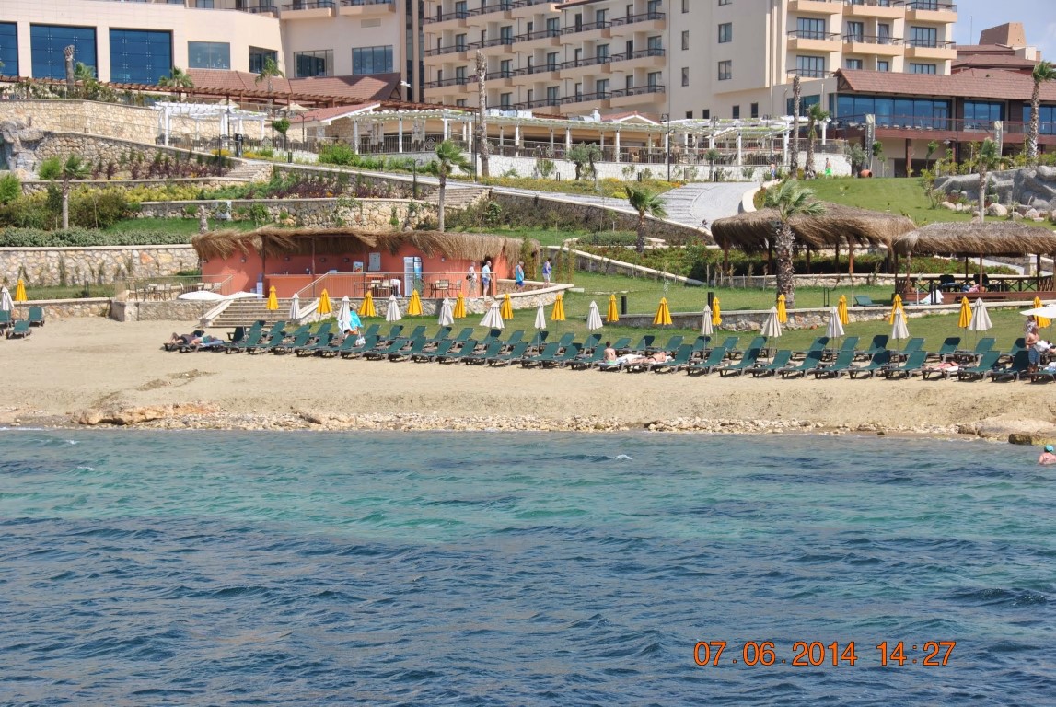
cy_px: 354
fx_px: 2423
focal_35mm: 82
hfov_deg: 24.6
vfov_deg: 16.6
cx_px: 528
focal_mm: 55
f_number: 8
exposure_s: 1/250
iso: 100
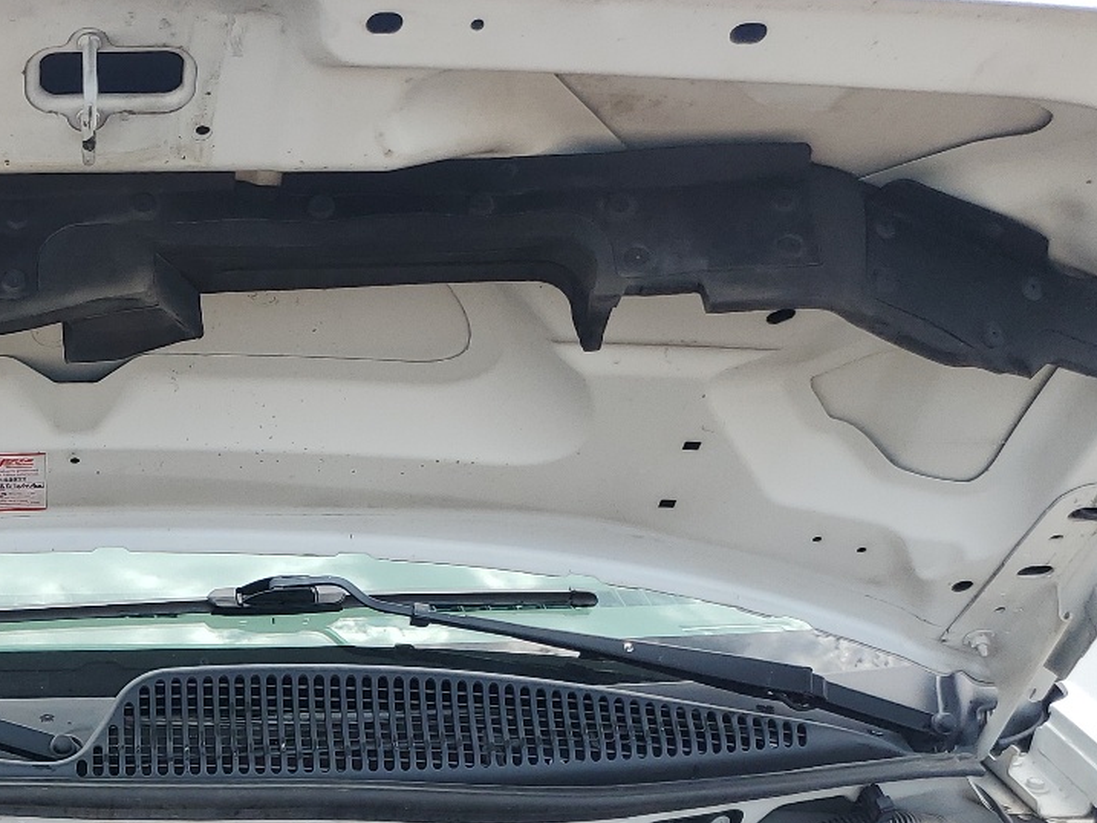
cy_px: 857
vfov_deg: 23.9
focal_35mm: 58
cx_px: 57
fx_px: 1838
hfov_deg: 31.3
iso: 50
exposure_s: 1/1000
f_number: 1.5
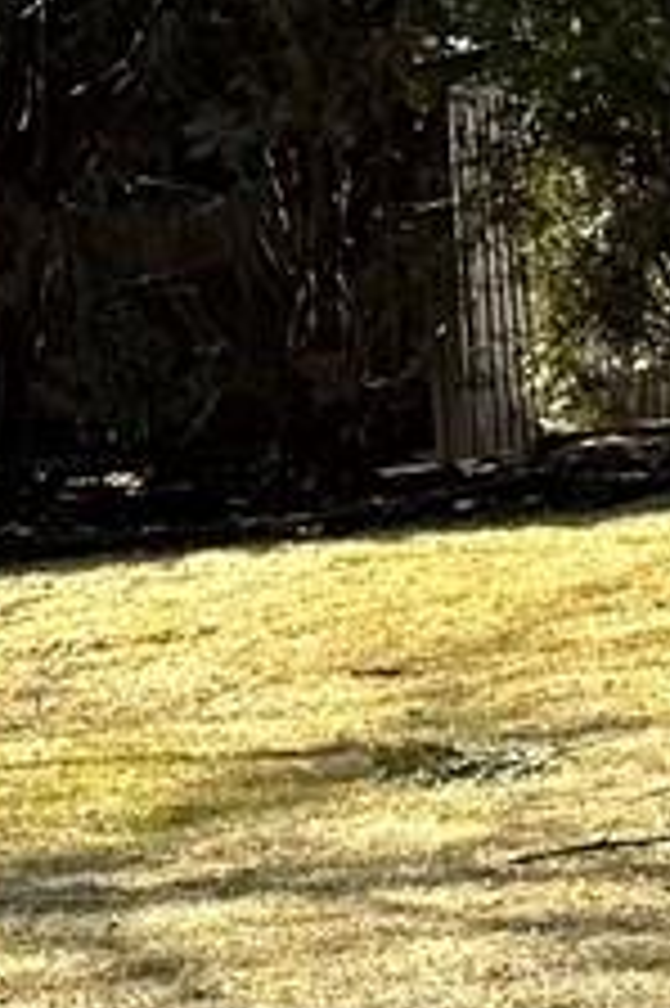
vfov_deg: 9.0
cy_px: 418
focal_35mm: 228
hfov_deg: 5.9
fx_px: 6374
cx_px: 1156
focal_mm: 6.76
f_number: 1.78
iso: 80
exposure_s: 1/1361
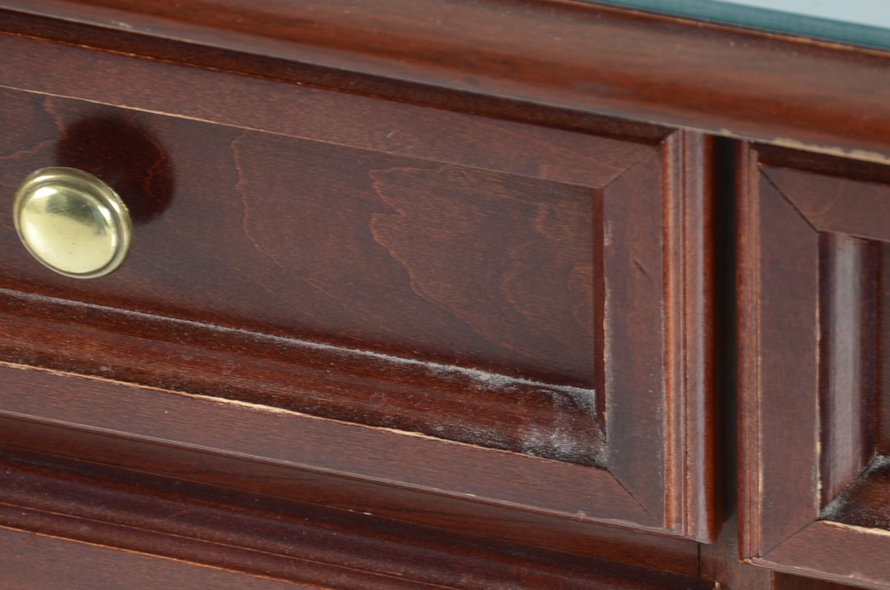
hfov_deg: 8.1
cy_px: 378
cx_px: 624
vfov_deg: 5.3
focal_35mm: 256
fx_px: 6317
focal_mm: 92
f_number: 5.6
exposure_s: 1/80
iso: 125
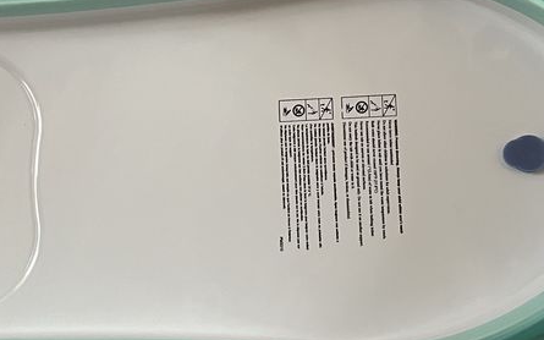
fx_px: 919
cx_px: 275
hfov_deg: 33.0
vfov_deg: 20.9
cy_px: 158
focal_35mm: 62
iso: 400
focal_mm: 5.1
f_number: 1.6
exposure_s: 1/50
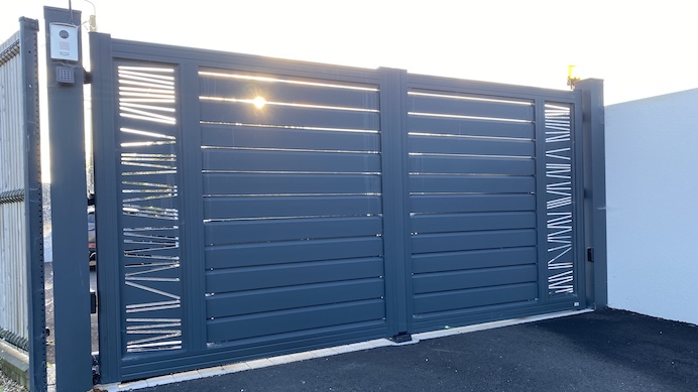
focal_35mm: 29
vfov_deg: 40.1
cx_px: 352
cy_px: 218
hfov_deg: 66.1
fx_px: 537
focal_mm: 4.25
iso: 32
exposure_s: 1/136
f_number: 1.8
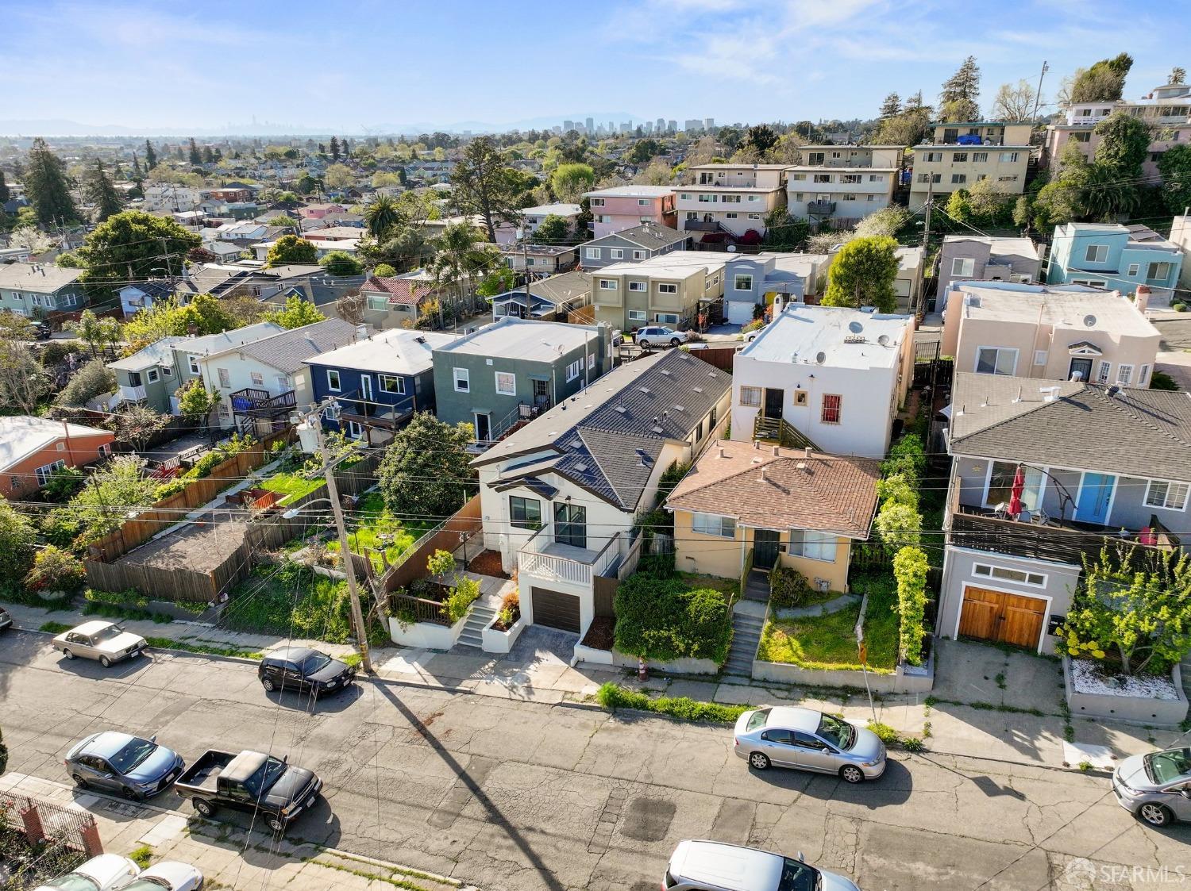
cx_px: 596
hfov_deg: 71.6
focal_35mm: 24
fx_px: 825
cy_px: 446
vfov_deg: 56.8
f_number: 2.8
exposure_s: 1/2000
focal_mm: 12.29
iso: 400
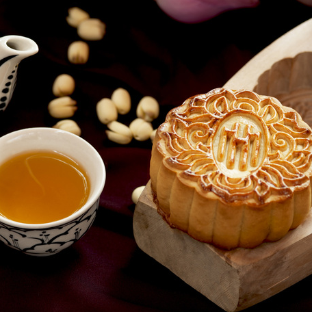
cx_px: 104
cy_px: 114
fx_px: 1795
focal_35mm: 176
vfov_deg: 9.9
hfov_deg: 9.9
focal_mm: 105
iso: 160
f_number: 8
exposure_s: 1/80
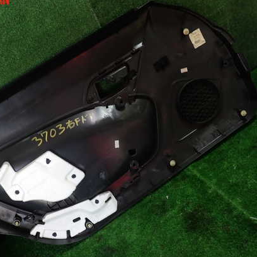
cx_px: 84
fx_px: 328
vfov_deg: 42.8
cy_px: 134
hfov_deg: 42.2
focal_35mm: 39
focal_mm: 5.4
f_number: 2.3
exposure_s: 1/60
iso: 160
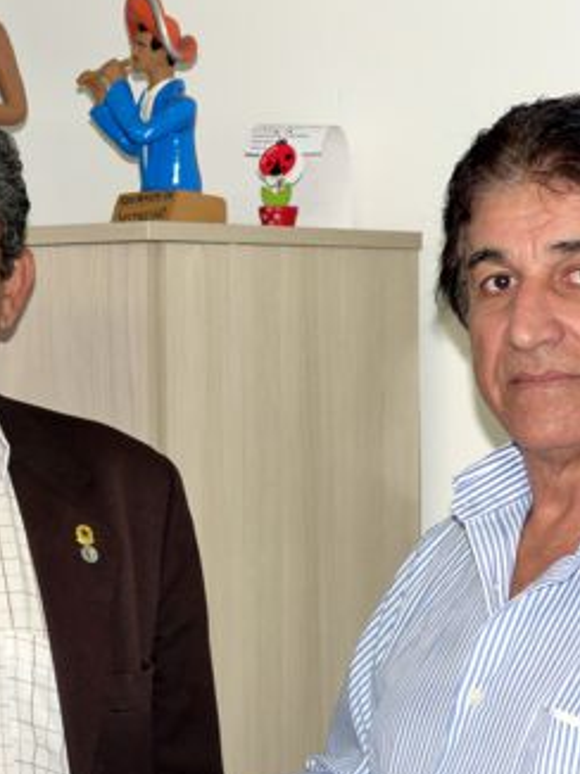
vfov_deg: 17.9
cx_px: 166
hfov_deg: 13.4
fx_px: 2461
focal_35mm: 110
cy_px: 449
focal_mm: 10.1
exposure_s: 1/60
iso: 200
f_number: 2.8
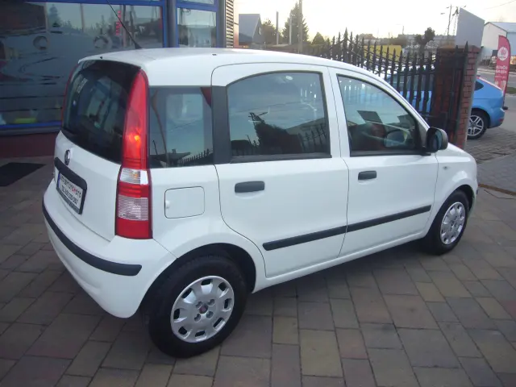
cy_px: 194
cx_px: 258
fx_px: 417
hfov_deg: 63.4
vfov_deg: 49.7
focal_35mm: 28
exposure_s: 1/125
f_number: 2.8
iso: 80
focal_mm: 4.6
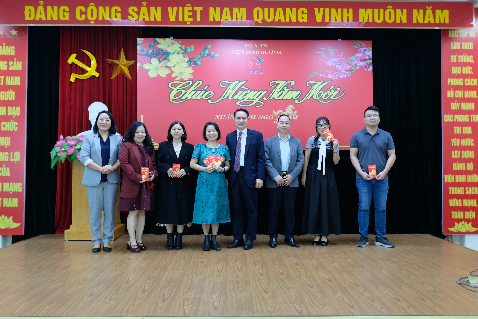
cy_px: 160
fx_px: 412
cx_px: 239
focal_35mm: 31
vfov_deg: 42.3
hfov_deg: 60.3
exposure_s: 1/30
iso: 1250
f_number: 4.2
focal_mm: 20.9
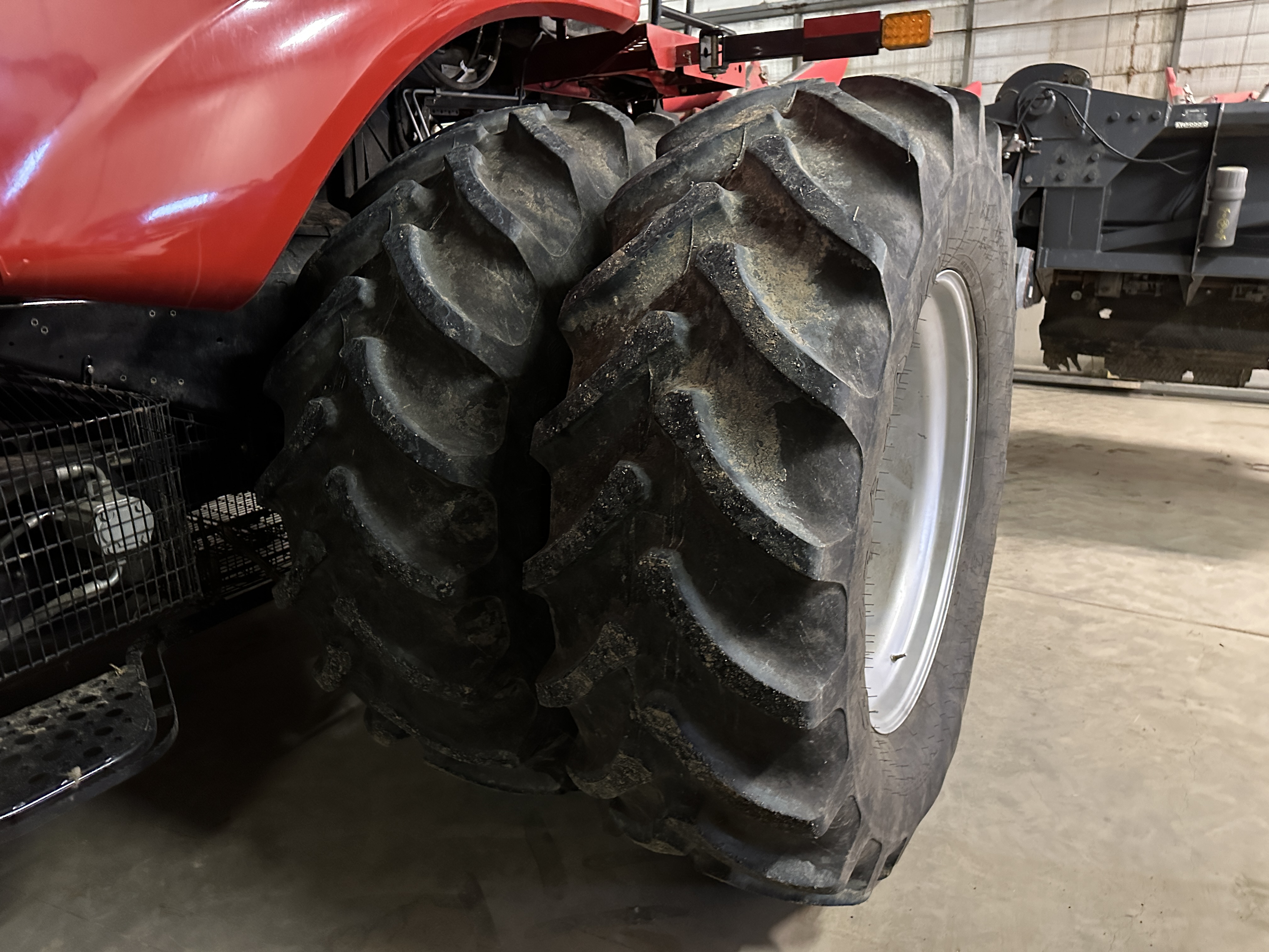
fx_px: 880
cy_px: 476
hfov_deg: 71.6
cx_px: 634
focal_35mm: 24
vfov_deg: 56.8
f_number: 1.78
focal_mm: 6.86
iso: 1000
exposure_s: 1/30
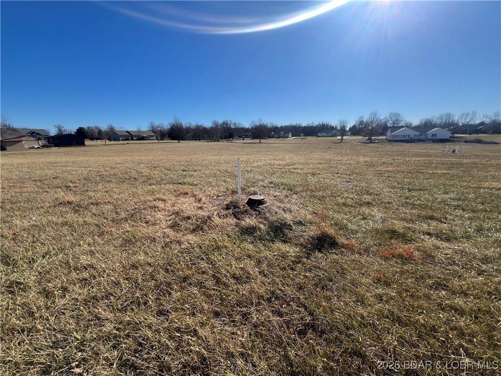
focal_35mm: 13
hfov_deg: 106.2
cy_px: 188
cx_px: 250
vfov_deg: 89.9
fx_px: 188
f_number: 1.8
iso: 32
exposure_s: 1/1393
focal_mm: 1.57
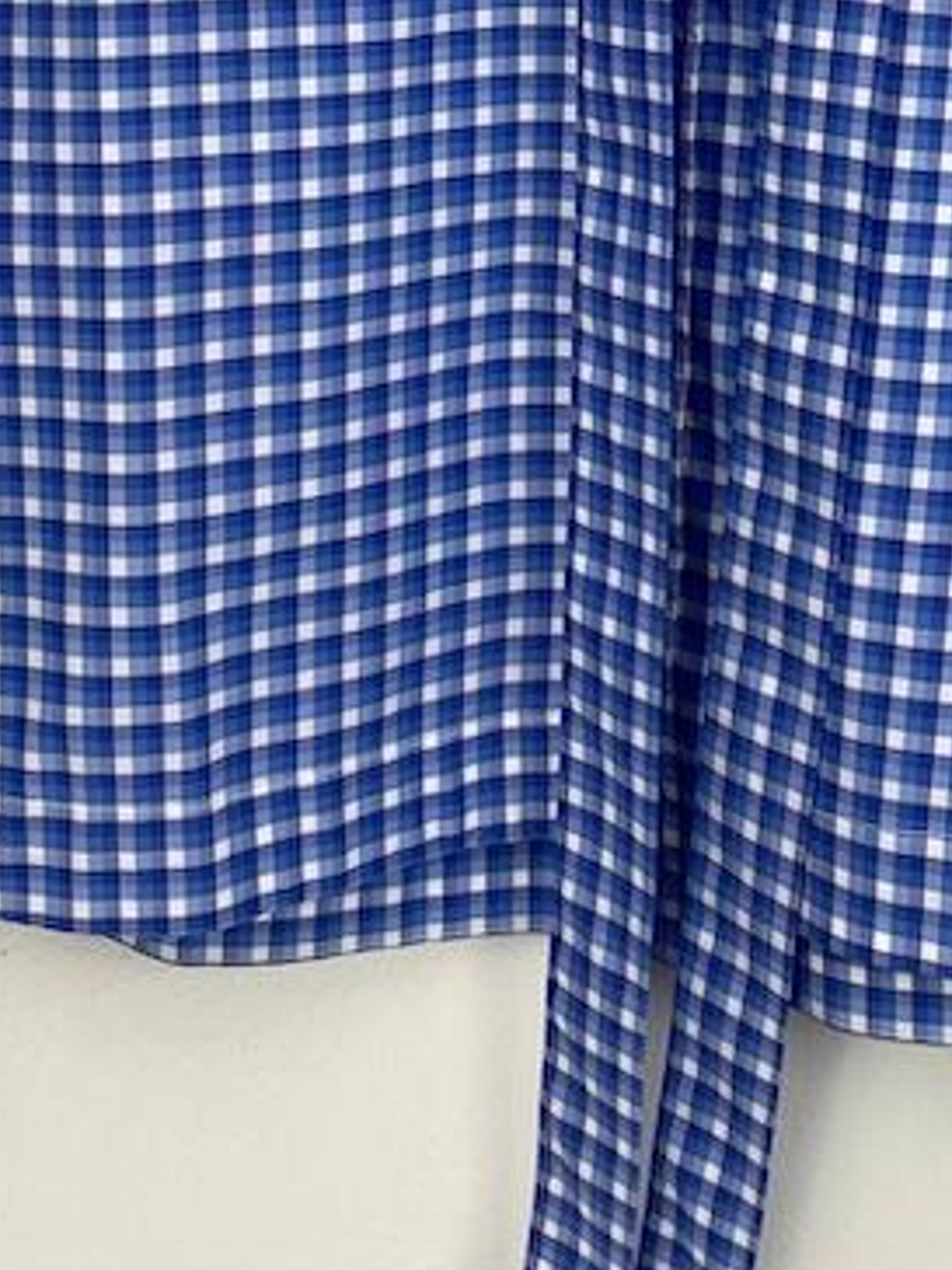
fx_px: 2567
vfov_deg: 26.1
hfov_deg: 20.9
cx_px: 701
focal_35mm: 70
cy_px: -40
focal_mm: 4.25
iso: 50
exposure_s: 1/100
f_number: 1.8
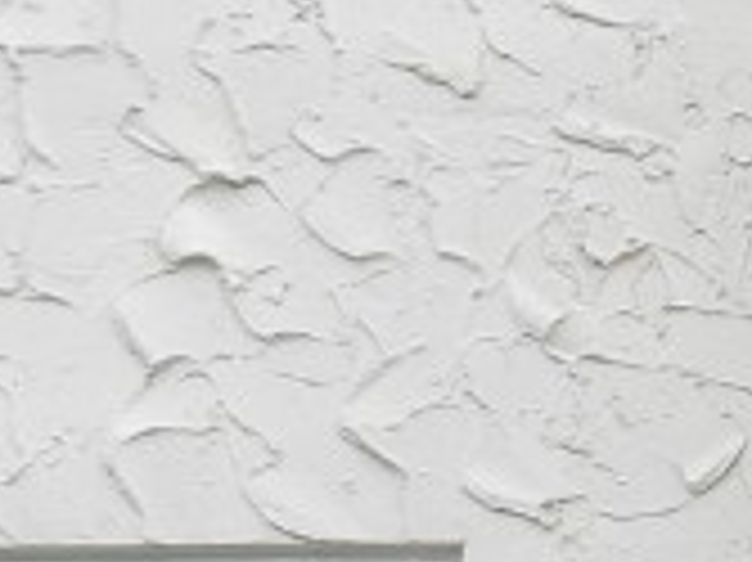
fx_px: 3061
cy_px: 535
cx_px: 1693
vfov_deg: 10.4
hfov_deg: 11.9
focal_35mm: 141
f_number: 3.4
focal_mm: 4
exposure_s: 1/200
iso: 160
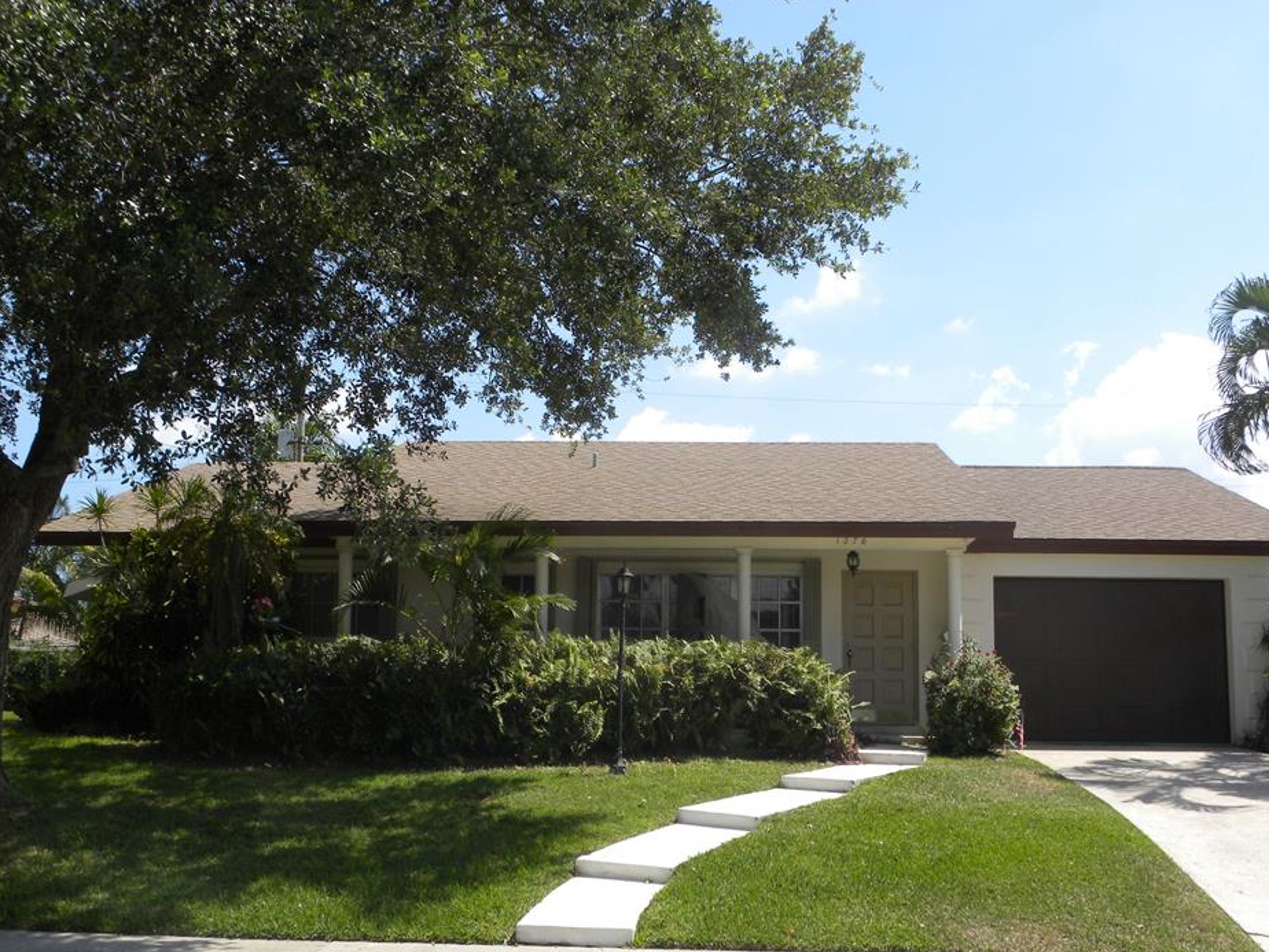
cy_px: 512
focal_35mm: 41
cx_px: 625
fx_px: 1503
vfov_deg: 35.1
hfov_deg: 45.8
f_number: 5.6
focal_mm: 6.6
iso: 64
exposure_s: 1/264
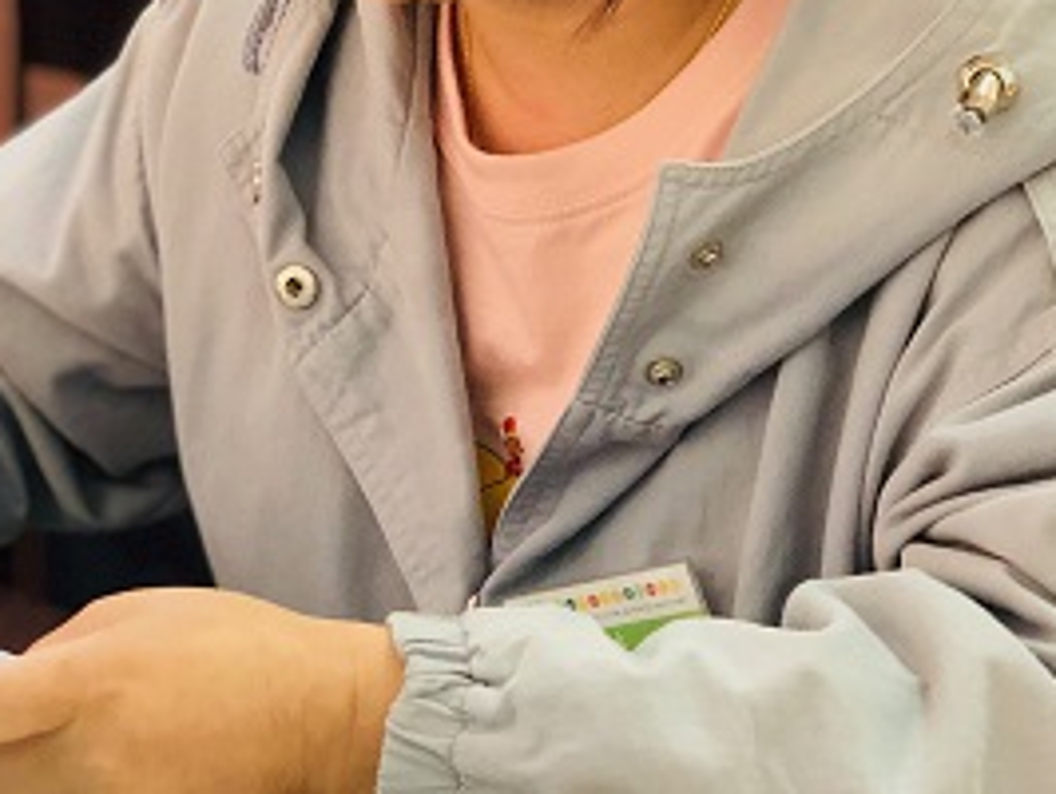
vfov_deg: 12.2
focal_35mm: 121
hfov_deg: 16.2
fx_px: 3695
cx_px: 238
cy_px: 66
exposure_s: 1/25
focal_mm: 6
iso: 160
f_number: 2.4
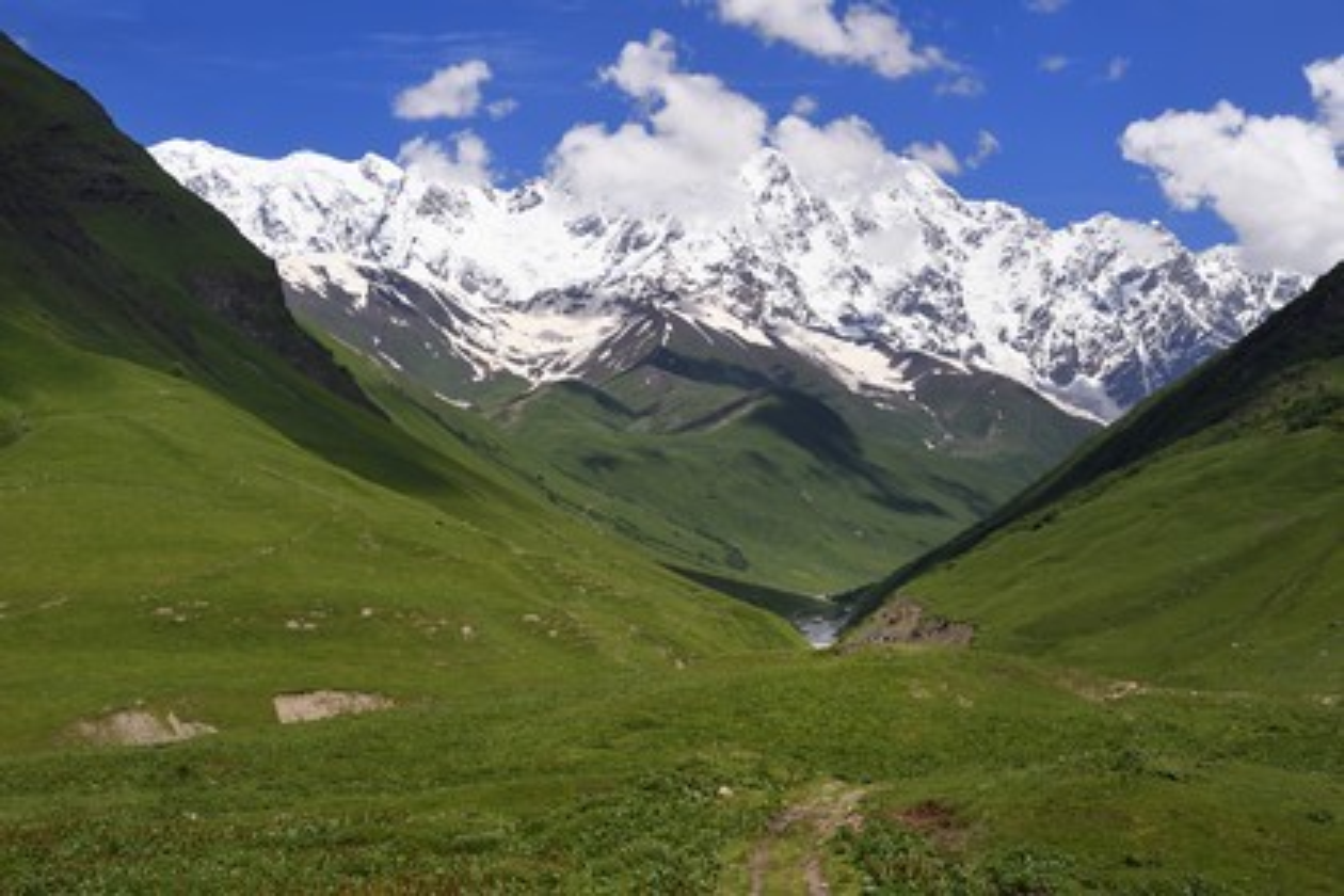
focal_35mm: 48
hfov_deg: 41.1
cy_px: 448
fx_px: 1792
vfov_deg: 28.1
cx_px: 672
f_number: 16
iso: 200
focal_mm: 48
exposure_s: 1/250
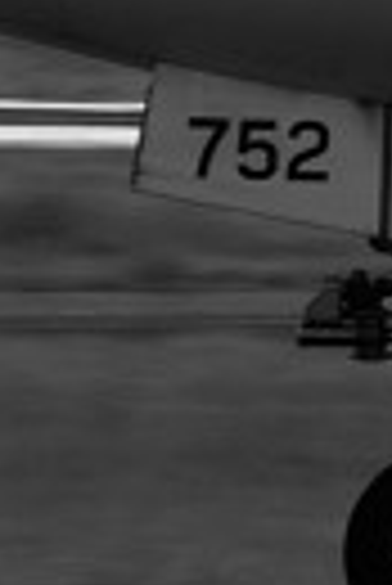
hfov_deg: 0.6
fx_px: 35640
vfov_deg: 0.9
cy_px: -682
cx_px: 2293
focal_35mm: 2188
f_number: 5.6
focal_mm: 185
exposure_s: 1/450
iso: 100
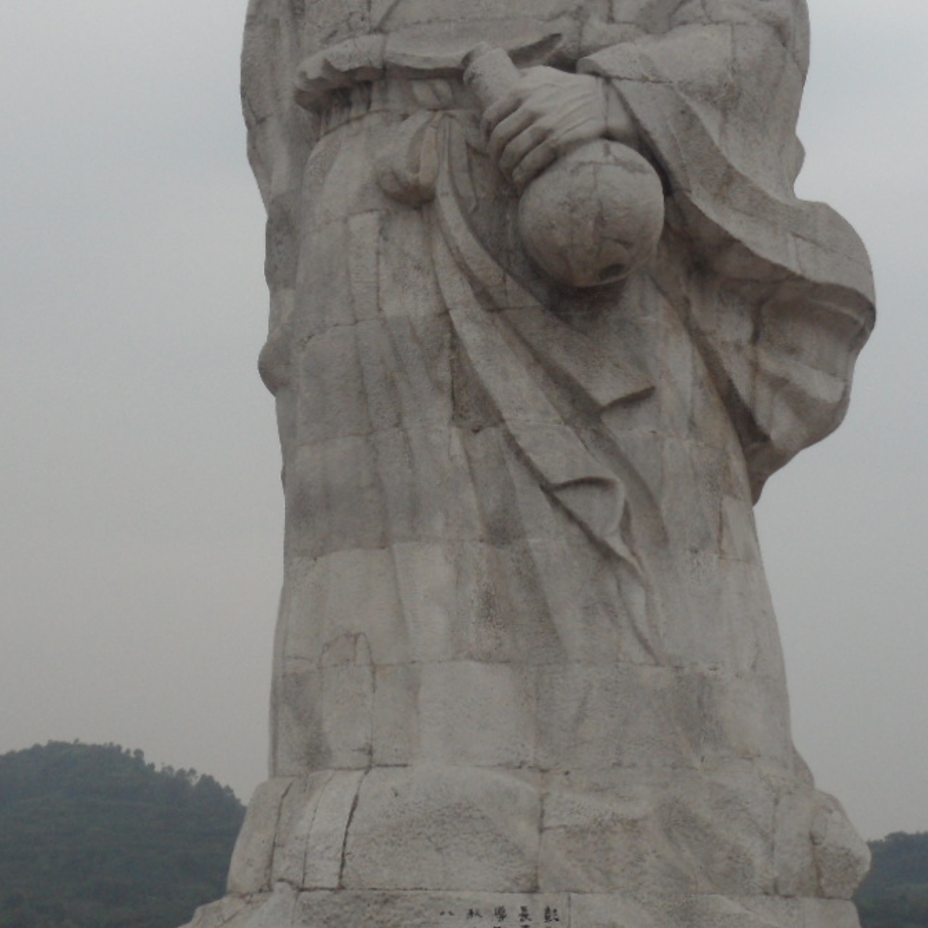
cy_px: 384
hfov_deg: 25.4
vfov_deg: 25.3
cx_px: 502
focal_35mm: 68
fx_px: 2062
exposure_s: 1/125
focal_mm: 4.9
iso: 80
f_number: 9.4
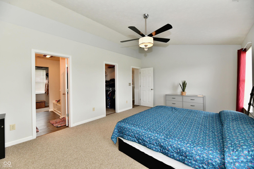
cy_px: 84
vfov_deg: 81.2
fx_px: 99
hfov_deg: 104.3
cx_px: 127
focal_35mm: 14
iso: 640
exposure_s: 1/60
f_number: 6.3
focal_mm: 14
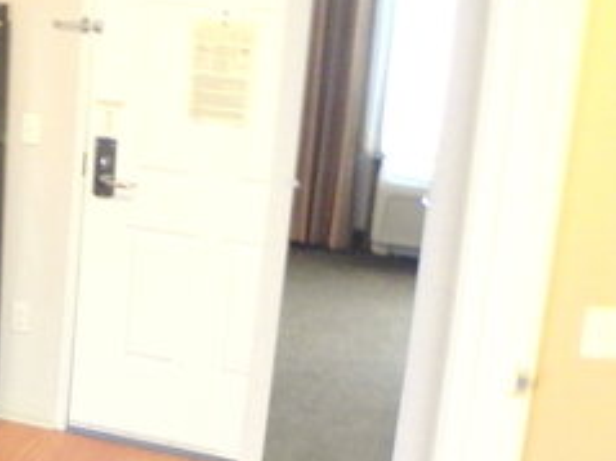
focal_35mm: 87
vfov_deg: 17.0
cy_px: 224
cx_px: -410
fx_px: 1547
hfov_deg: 18.7
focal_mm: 4.6
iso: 363
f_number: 2.8
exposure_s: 1/30
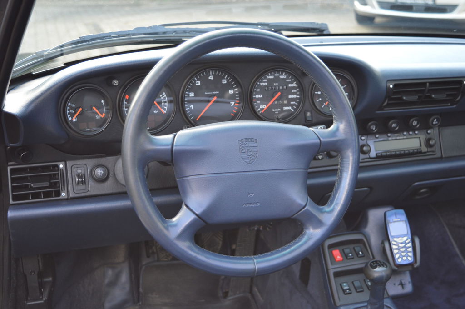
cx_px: 232
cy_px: 154
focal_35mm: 46
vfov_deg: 28.9
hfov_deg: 42.4
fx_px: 600
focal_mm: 31
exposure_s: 1/100
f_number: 5
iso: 400
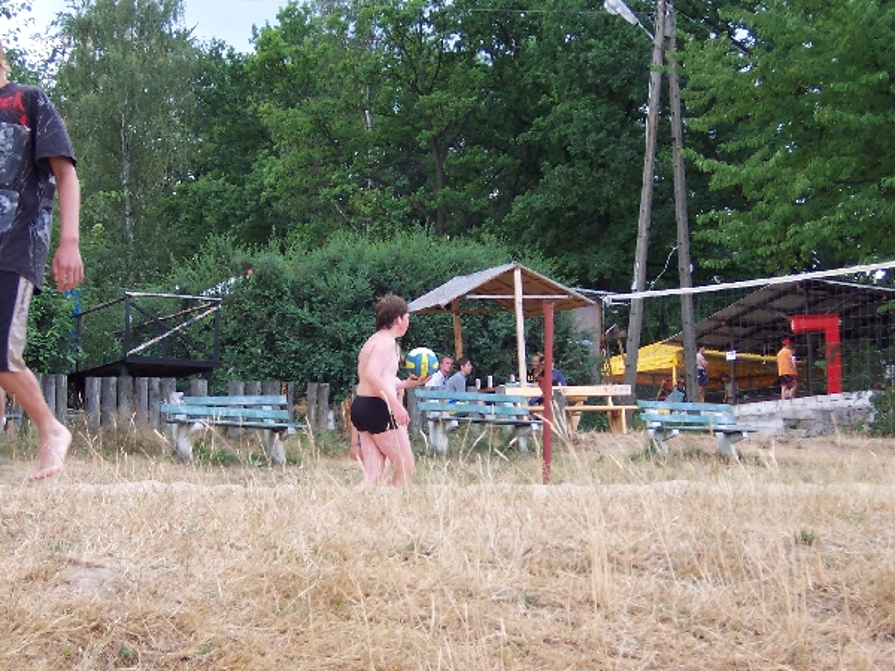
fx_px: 2534
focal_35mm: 98
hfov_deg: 20.0
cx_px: 448
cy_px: 336
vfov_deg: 15.1
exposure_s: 1/125
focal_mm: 15.2
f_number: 4
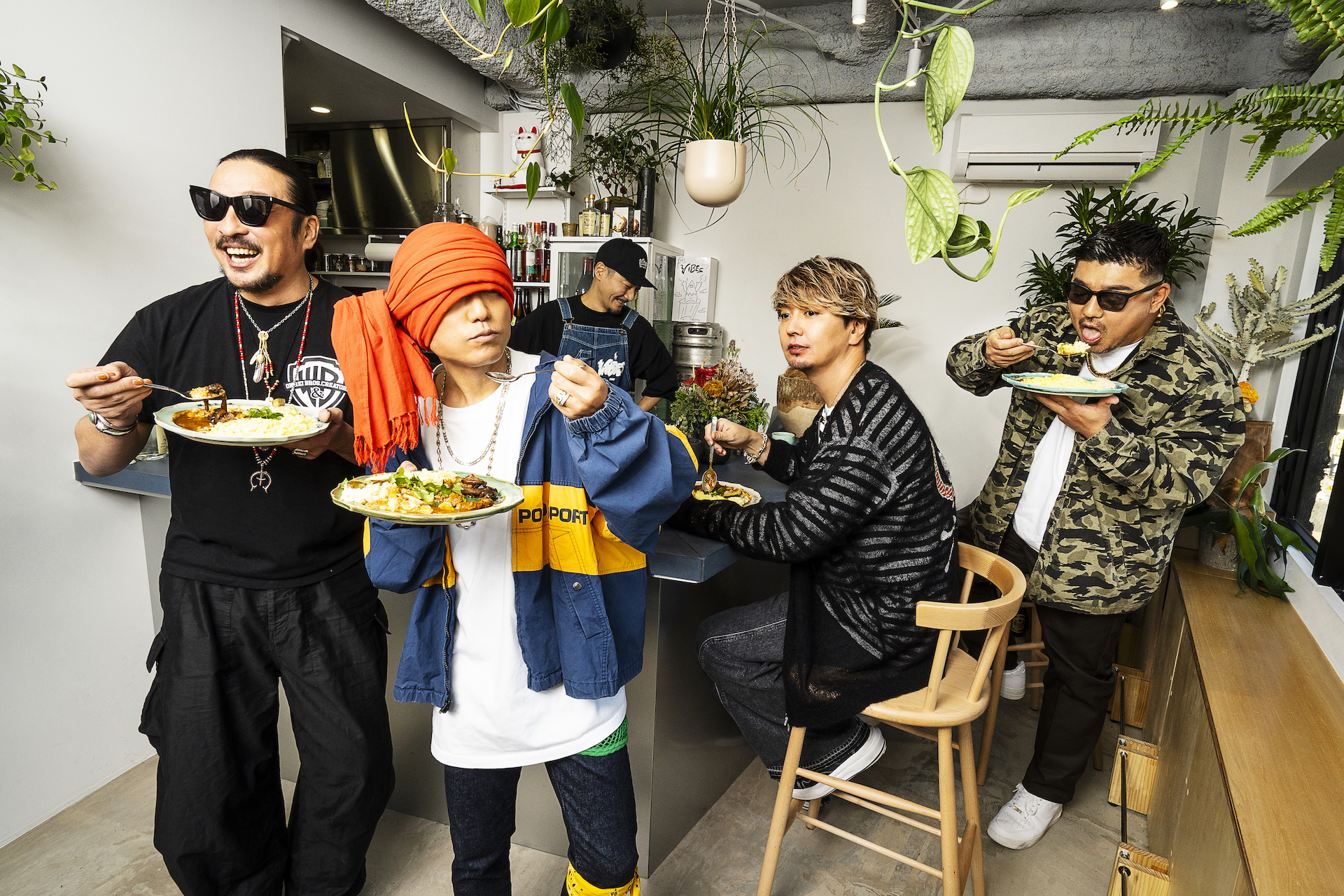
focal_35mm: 16
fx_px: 597
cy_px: 448
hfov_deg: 96.7
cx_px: 672
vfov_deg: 73.7
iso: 800
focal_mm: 16
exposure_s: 1/160
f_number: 14
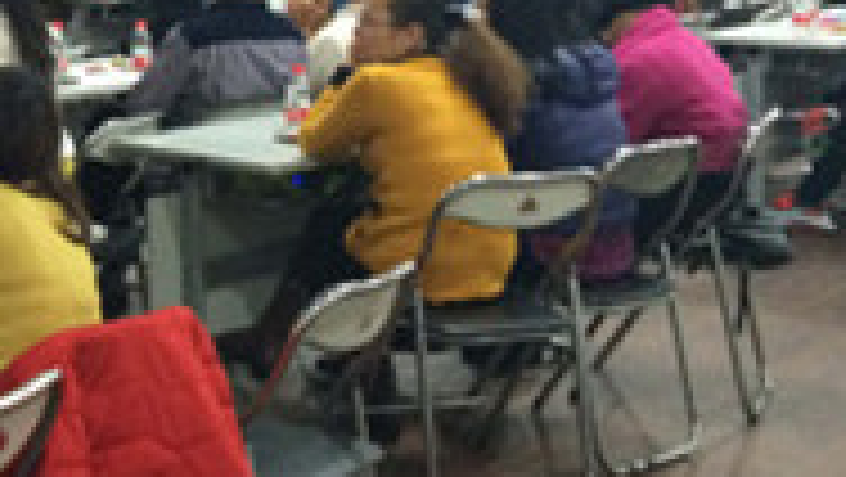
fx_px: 1885
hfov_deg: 22.7
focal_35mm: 84
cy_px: -74
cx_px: -243
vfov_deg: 14.0
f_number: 2.2
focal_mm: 4.15
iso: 250
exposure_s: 1/17
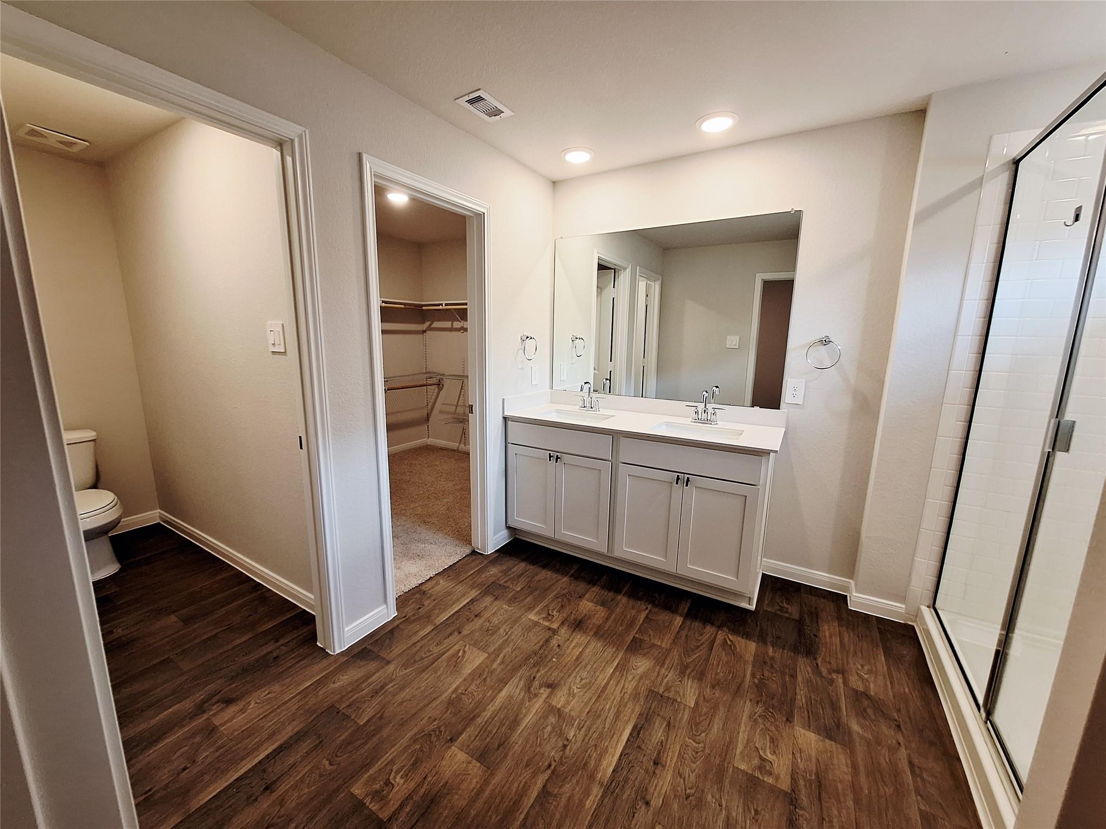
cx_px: 553
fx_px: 415
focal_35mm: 13
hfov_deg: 106.2
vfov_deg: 89.9
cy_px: 414
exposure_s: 1/40
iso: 125
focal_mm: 1.74
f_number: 2.2
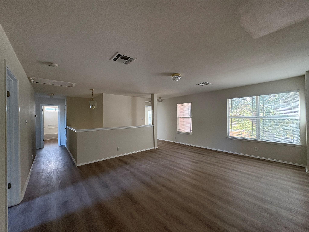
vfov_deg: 85.7
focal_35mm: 14
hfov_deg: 102.1
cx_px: 154
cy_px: 116
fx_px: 125
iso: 250
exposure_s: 1/60
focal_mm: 2.22
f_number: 2.2
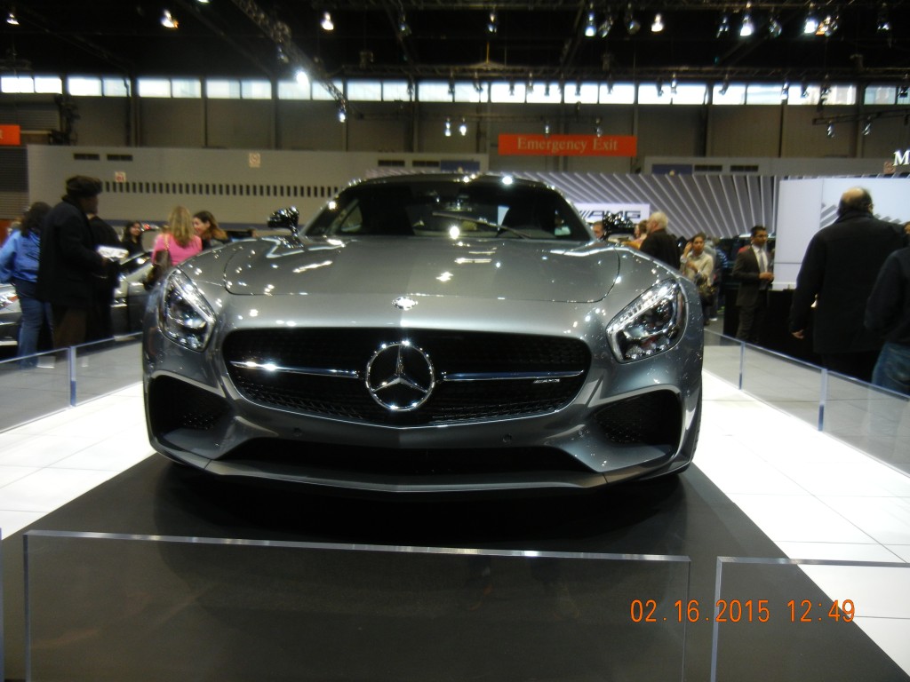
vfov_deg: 46.8
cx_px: 455
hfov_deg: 60.0
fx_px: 789
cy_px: 341
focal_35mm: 30
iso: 266
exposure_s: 1/60
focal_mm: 5.4
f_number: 3.5
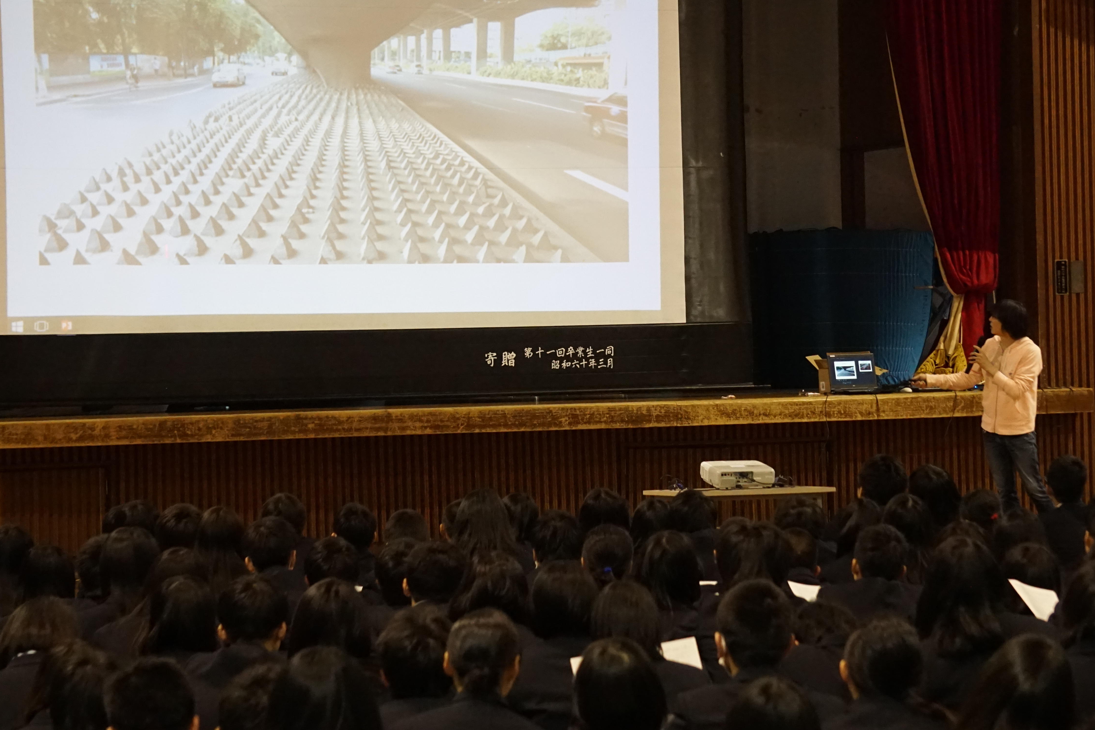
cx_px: 588
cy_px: 284
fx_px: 3650
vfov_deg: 11.4
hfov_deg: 17.1
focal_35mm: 120
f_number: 4.5
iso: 3200
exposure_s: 1/50
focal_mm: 60
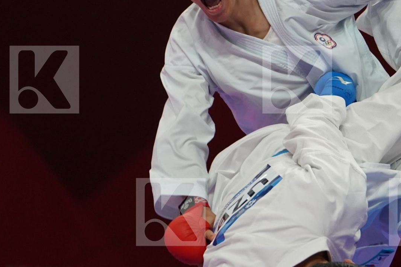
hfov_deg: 2.9
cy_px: 80
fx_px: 7831
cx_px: 171
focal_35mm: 703
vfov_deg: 2.0
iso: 2000
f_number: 4
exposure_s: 1/1000
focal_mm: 280
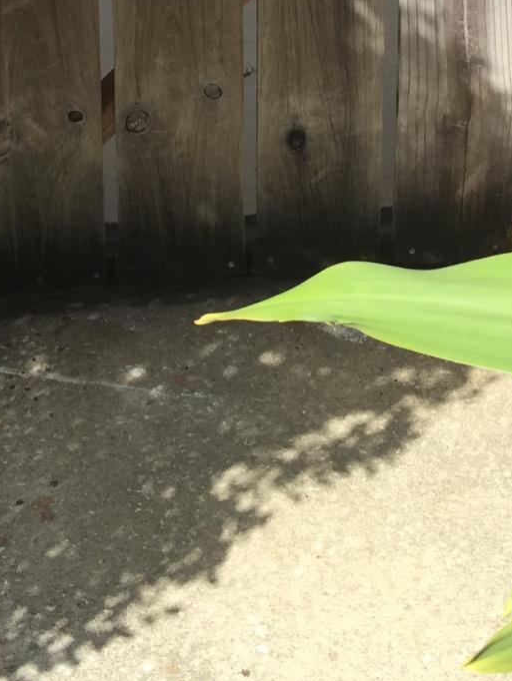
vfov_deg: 20.9
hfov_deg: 17.4
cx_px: 309
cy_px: -210
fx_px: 1675
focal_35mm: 85
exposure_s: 1/1130
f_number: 2.2
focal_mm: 4.15
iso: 32
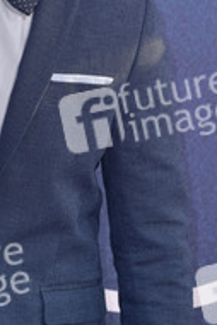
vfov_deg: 6.7
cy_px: 27
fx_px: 2752
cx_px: -8
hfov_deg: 4.5
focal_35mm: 305
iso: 100
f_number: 7.1
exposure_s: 1/250
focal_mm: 145
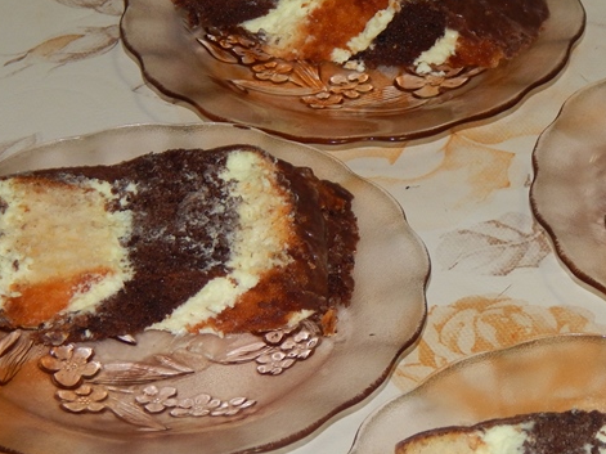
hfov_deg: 15.2
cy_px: 269
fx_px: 2258
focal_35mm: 129
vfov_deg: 11.5
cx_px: 477
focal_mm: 13.5
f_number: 4.2
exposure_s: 1/30
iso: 200
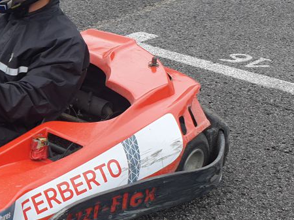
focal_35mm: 74
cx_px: -59
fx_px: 628
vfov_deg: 19.9
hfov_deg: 24.0
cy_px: 93
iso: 50
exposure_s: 1/412
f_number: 2.4
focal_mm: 4.3
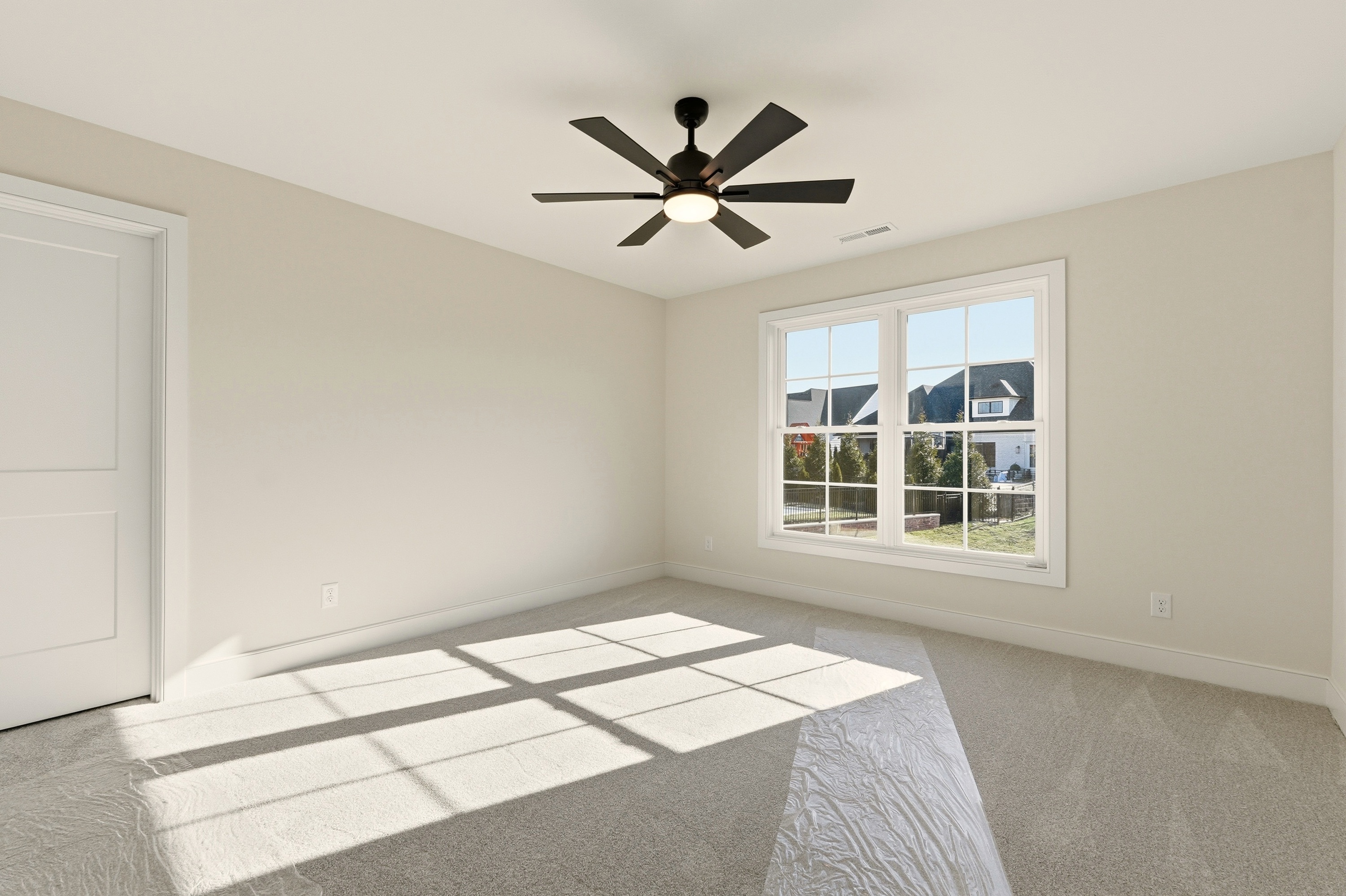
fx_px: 561
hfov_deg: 100.4
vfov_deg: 77.3
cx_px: 673
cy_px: 448
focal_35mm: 15
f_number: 9
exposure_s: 1/4000
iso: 400
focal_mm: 10
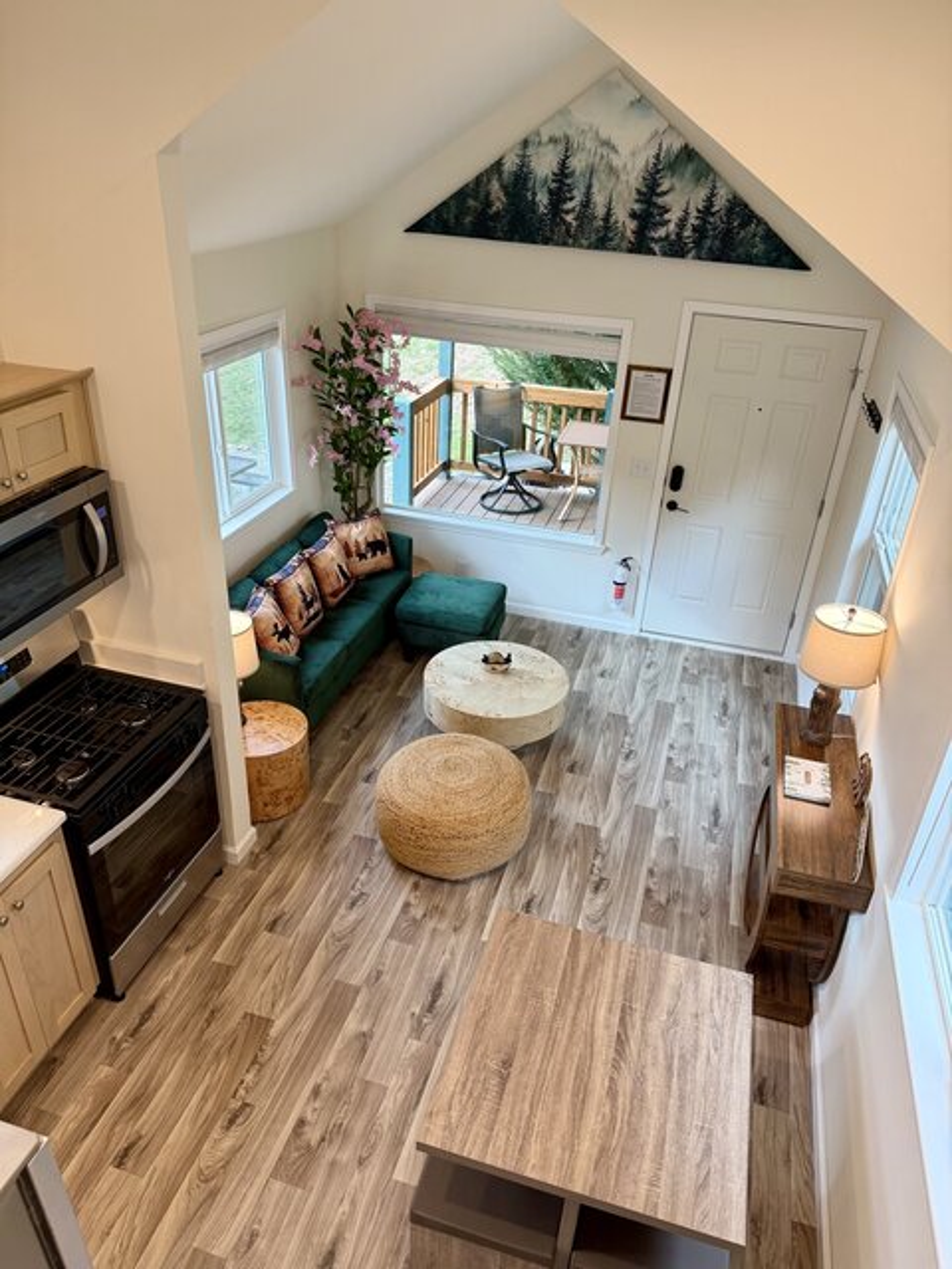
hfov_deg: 56.8
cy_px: 634
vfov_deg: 71.6
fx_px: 880
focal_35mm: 24
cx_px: 476
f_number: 1.78
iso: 160
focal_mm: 6.76
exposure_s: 1/120
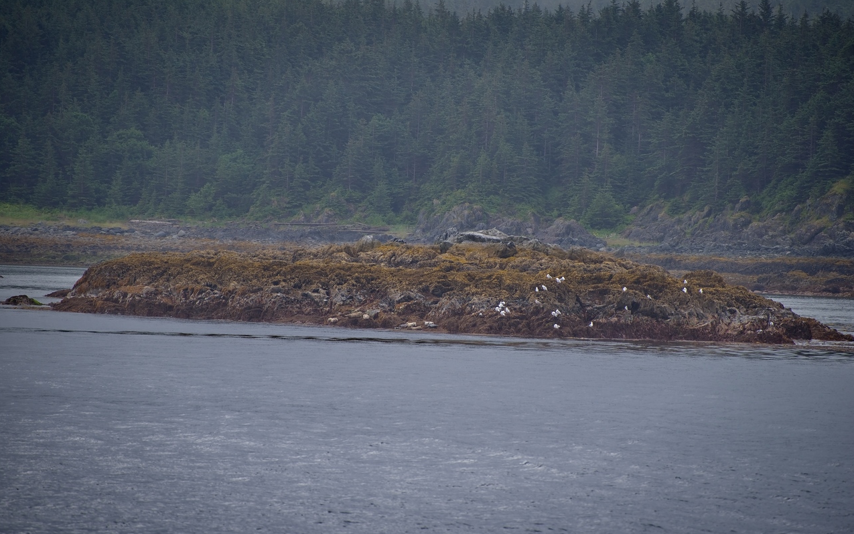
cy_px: 280
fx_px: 7146
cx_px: 427
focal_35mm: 307
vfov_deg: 4.3
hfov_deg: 6.8
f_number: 5.6
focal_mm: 300
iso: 200
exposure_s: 1/640
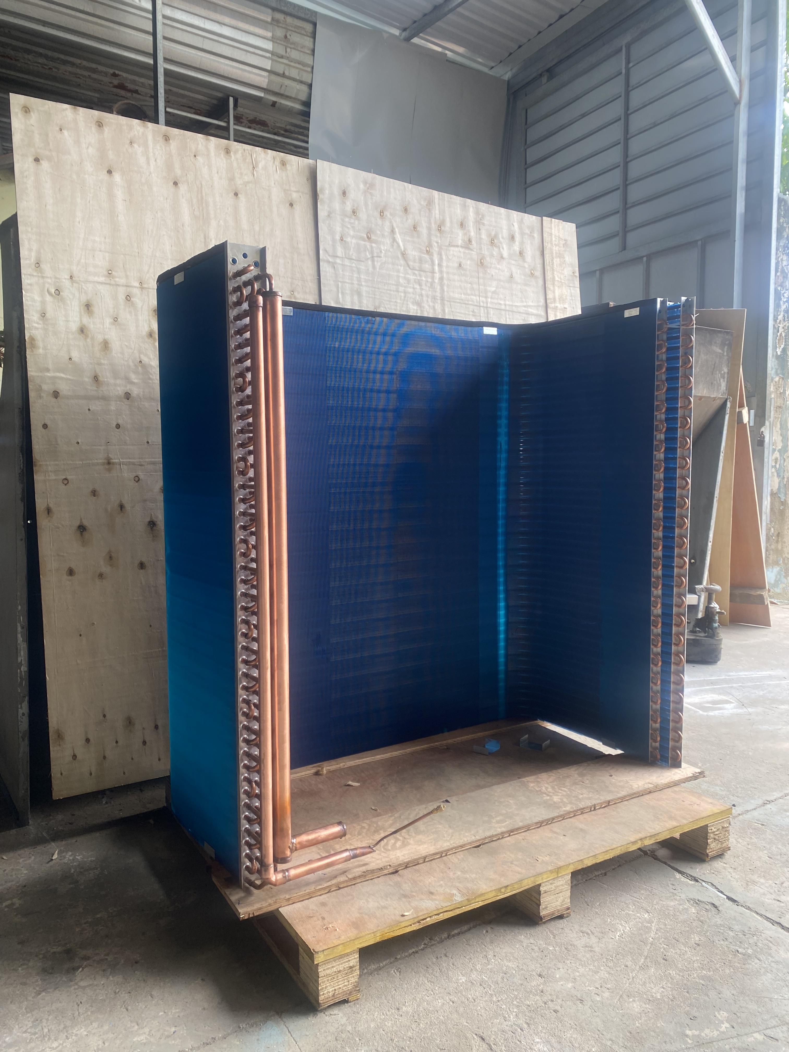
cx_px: 394
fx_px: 790
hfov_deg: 53.1
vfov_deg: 67.3
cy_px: 526
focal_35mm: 26
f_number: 1.8
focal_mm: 4.25
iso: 32
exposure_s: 1/135
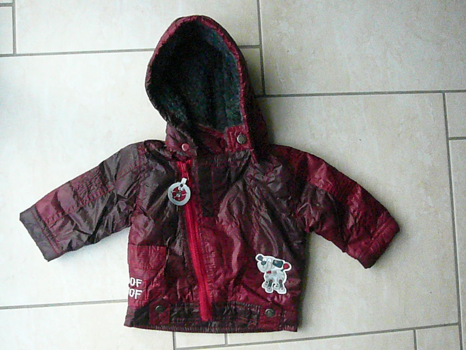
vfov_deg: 44.2
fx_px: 431
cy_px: 175
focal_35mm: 32
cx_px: 233
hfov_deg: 56.8
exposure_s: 1/250
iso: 3200
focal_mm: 5.2
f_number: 9
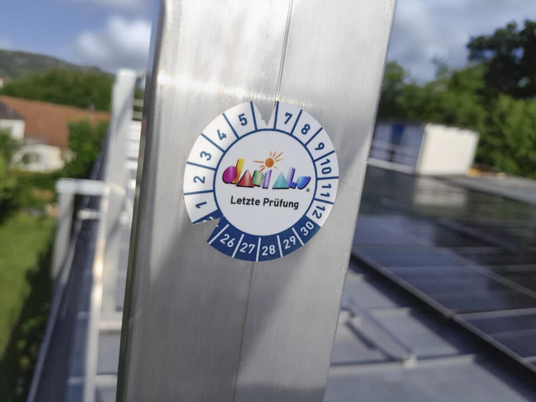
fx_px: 403
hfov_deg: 67.3
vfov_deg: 53.1
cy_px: 201
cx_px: 268
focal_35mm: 26
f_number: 1.8
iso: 40
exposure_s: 1/482
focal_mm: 3.98
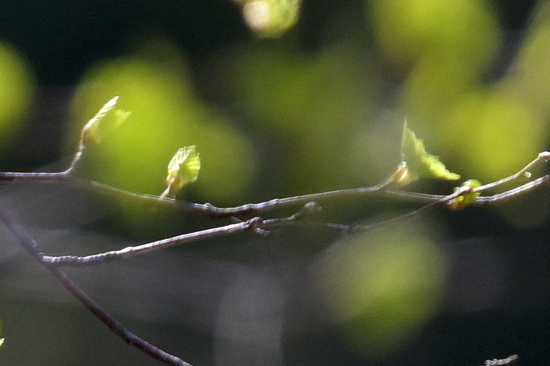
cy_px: 335
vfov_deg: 0.4
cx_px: -1008
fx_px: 48099
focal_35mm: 3149
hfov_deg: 0.7
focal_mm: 400
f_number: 5.6
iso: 900
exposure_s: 1/1000
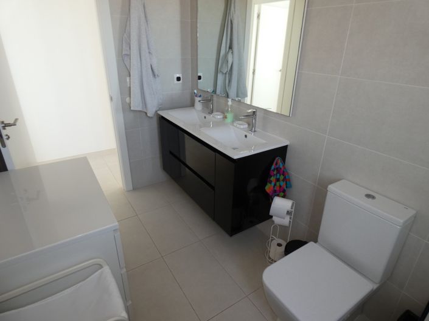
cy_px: 160
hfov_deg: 81.8
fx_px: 248
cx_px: 214
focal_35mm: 20
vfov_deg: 65.9
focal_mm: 3.6
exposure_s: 1/40
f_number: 2.8
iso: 80
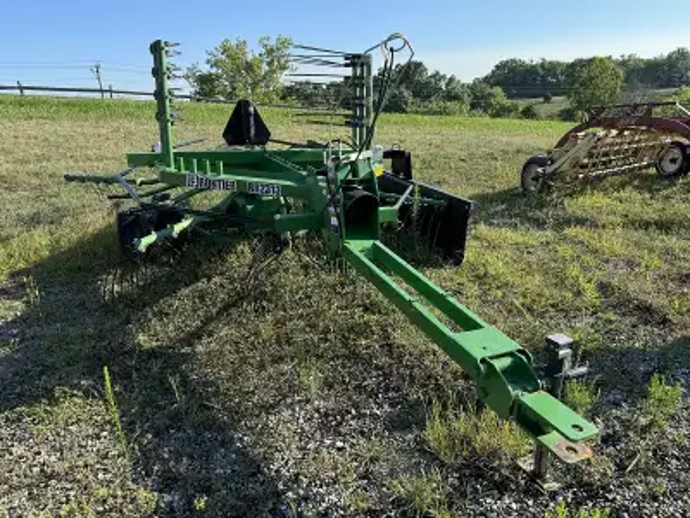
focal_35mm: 24
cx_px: 345
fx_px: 478
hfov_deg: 71.6
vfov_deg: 56.8
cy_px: 259
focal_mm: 6.76
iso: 80
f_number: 1.78
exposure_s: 1/1637
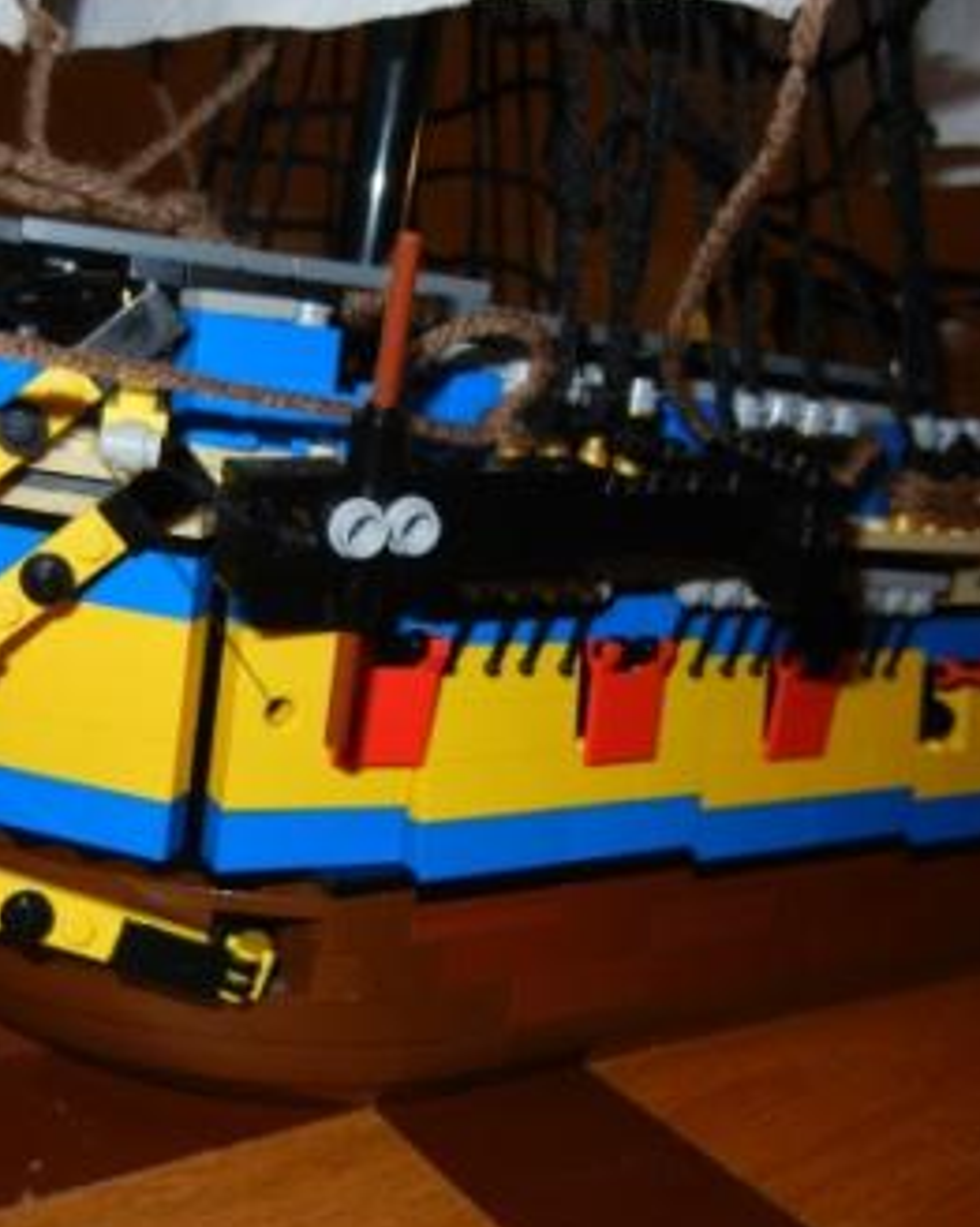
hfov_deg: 37.0
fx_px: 1452
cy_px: 617
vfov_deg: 45.8
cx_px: 352
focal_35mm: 40
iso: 200
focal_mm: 5.4
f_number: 7
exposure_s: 1/30
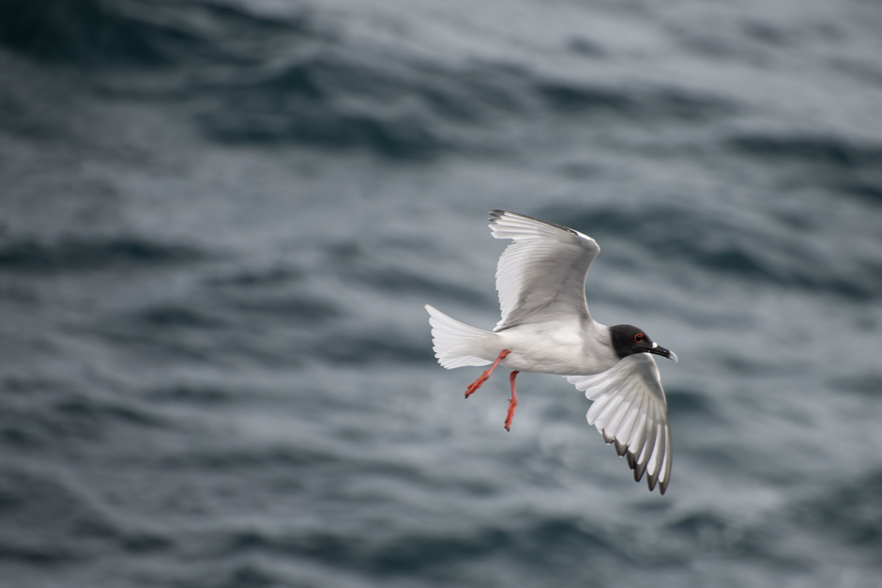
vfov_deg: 3.8
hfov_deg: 5.7
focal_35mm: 364
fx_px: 8914
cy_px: 318
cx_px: 529
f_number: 5.6
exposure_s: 1/2000
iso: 1000
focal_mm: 300
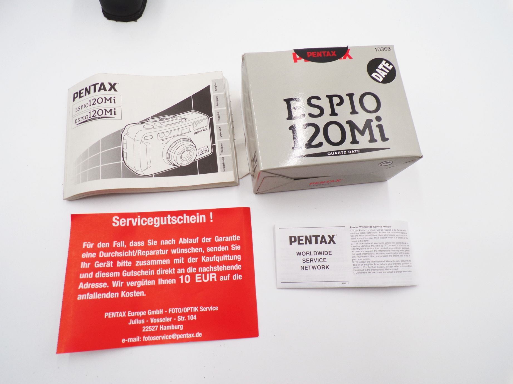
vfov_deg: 56.8
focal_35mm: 24
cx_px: 256
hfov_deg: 71.6
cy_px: 192
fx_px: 356
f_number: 4.4
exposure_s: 1/75
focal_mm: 4.3
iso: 80
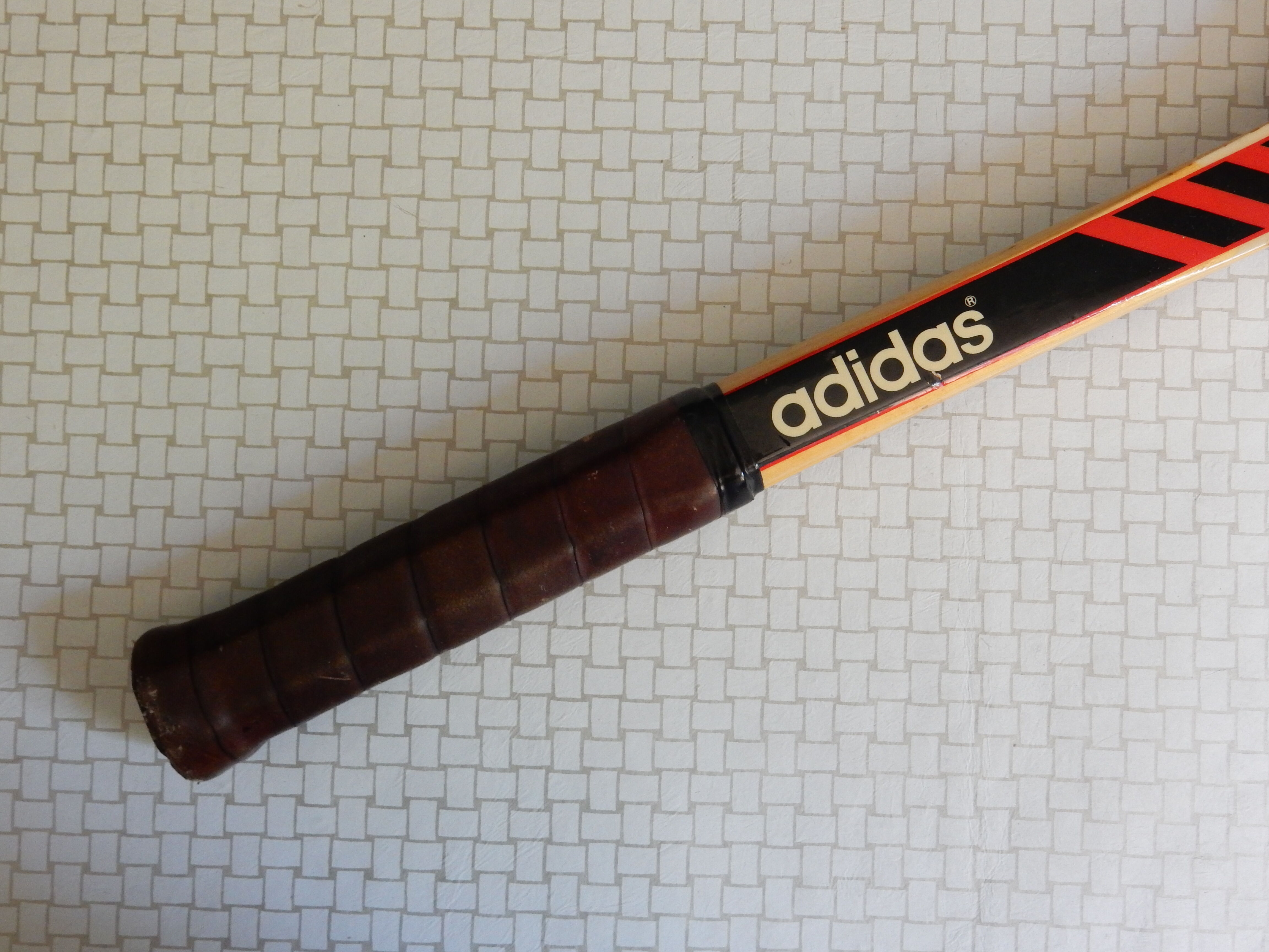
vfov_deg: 39.7
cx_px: 634
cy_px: 476
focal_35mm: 36
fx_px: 1320
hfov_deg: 51.4
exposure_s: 1/15
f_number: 4
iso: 400
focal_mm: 6.4
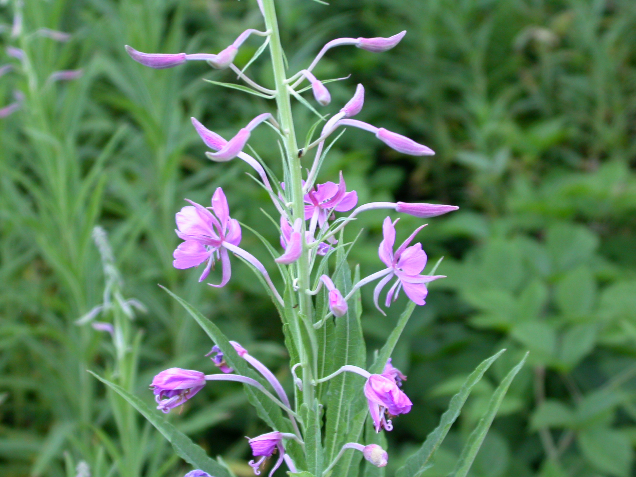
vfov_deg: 17.8
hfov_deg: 23.6
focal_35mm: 83
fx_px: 1525
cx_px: 318
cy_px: 238
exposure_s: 1/15.2
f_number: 3.6
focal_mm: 17.3
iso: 100
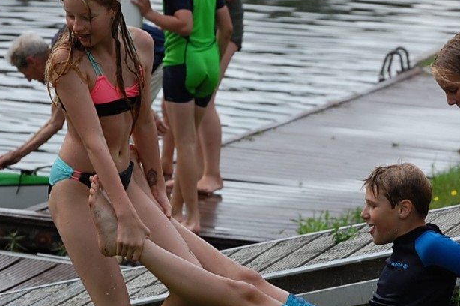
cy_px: 178
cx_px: 278
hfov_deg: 6.9
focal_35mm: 300
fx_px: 3829
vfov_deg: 4.6
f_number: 5.6
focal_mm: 120
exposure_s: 1/500
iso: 250
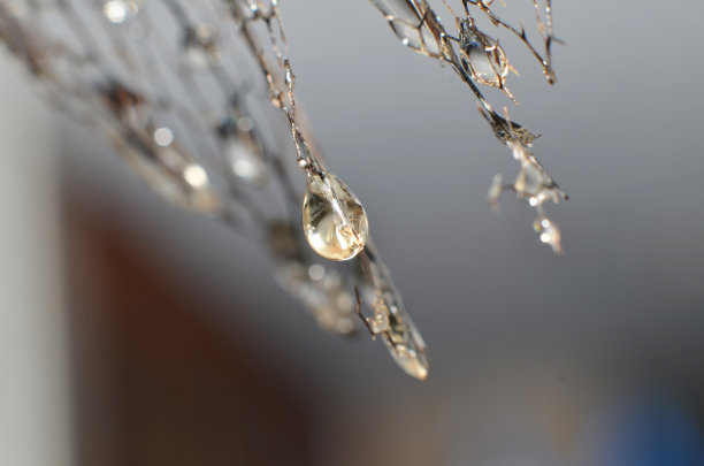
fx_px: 1463
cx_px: 352
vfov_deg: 18.1
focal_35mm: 75
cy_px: 233
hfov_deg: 27.1
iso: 100
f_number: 10
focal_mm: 50
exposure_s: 1/160
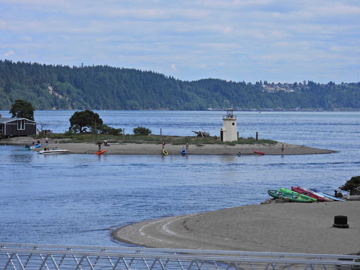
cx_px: 180
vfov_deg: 11.9
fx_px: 1300
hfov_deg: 15.8
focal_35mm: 125
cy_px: 135
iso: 100
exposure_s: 1/1600
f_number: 4.5
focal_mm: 22.3
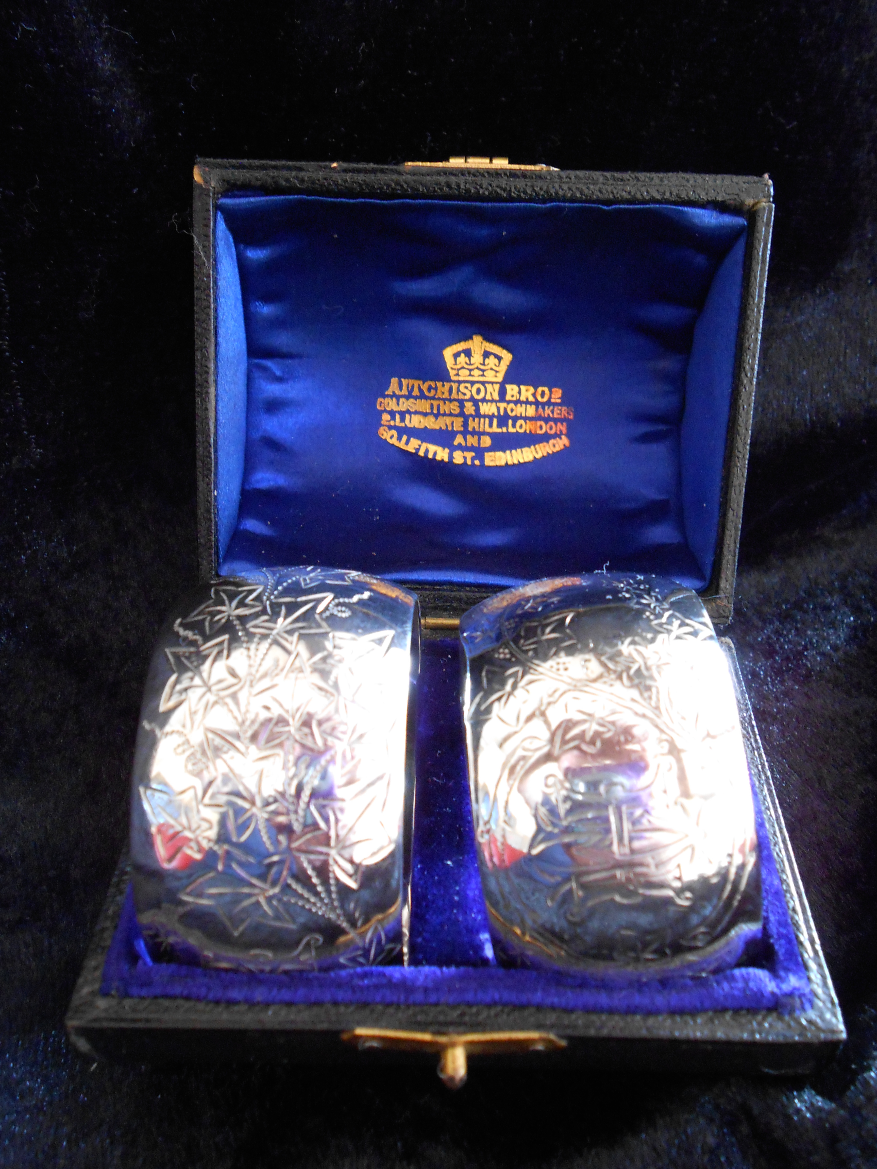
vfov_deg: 60.0
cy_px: 584
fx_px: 1013
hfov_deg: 46.8
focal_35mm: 30
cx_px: 438
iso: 400
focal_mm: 5.3
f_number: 3.8
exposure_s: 1/15
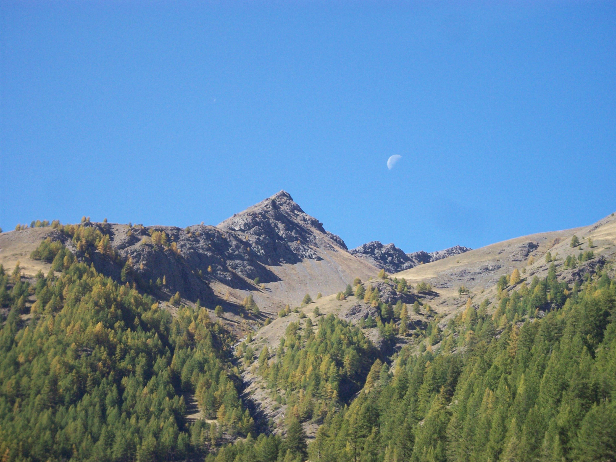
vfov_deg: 13.3
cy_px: 231
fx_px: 1975
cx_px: 308
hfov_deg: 17.7
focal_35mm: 111
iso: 80
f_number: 5.2
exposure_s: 1/225
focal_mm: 18.6
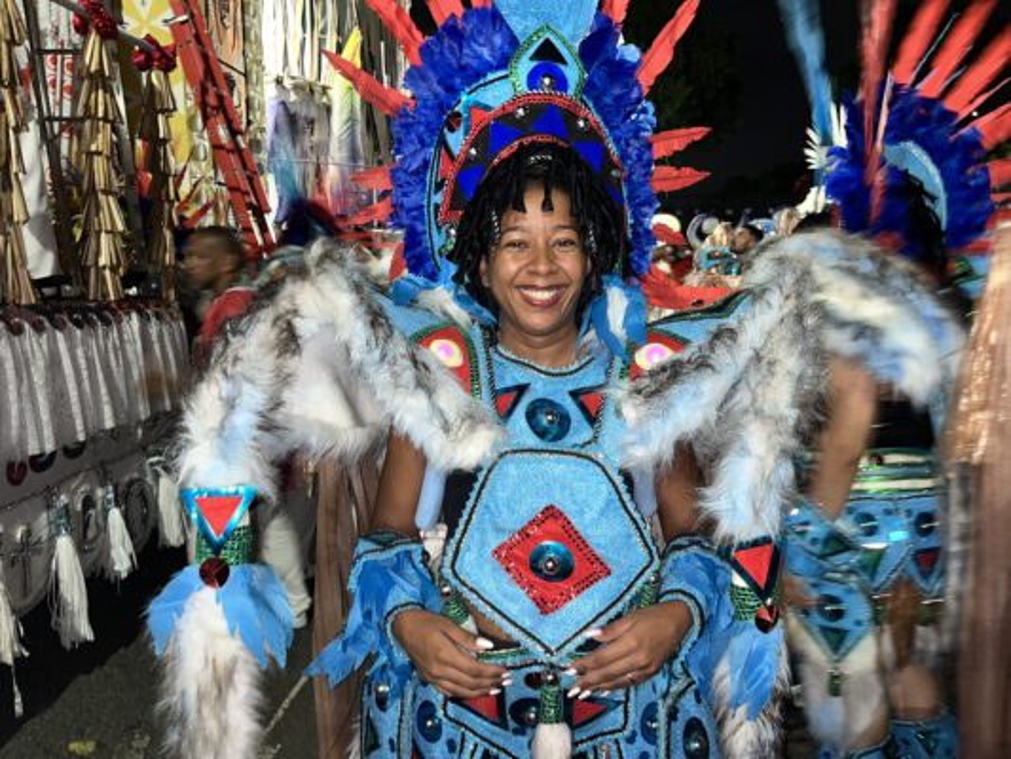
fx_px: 760
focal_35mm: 26
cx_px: 506
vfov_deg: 53.1
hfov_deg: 67.3
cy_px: 380
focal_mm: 5.1
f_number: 1.6
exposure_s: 1/9
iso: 80
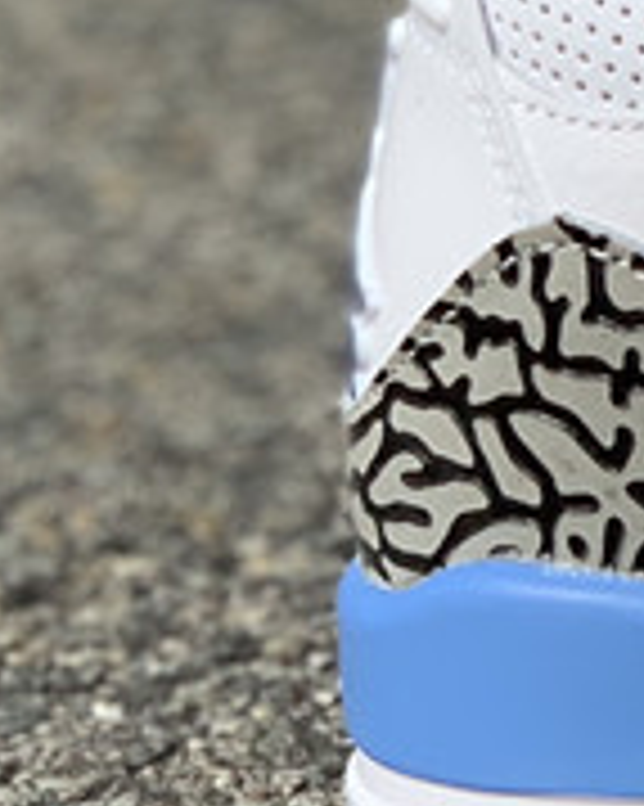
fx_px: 5413
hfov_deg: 6.5
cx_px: 1563
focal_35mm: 227
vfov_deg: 8.5
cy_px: 142
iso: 16
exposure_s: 1/2398
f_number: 2.4
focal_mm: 6
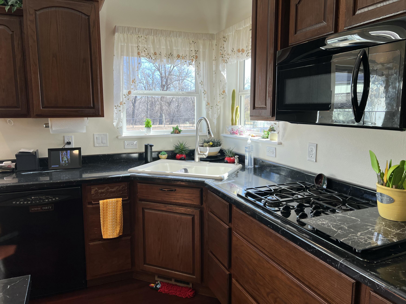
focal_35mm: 26
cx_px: 203
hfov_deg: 67.3
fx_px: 305
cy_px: 152
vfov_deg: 53.1
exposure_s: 1/214
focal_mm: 5.7
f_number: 1.5
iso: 40
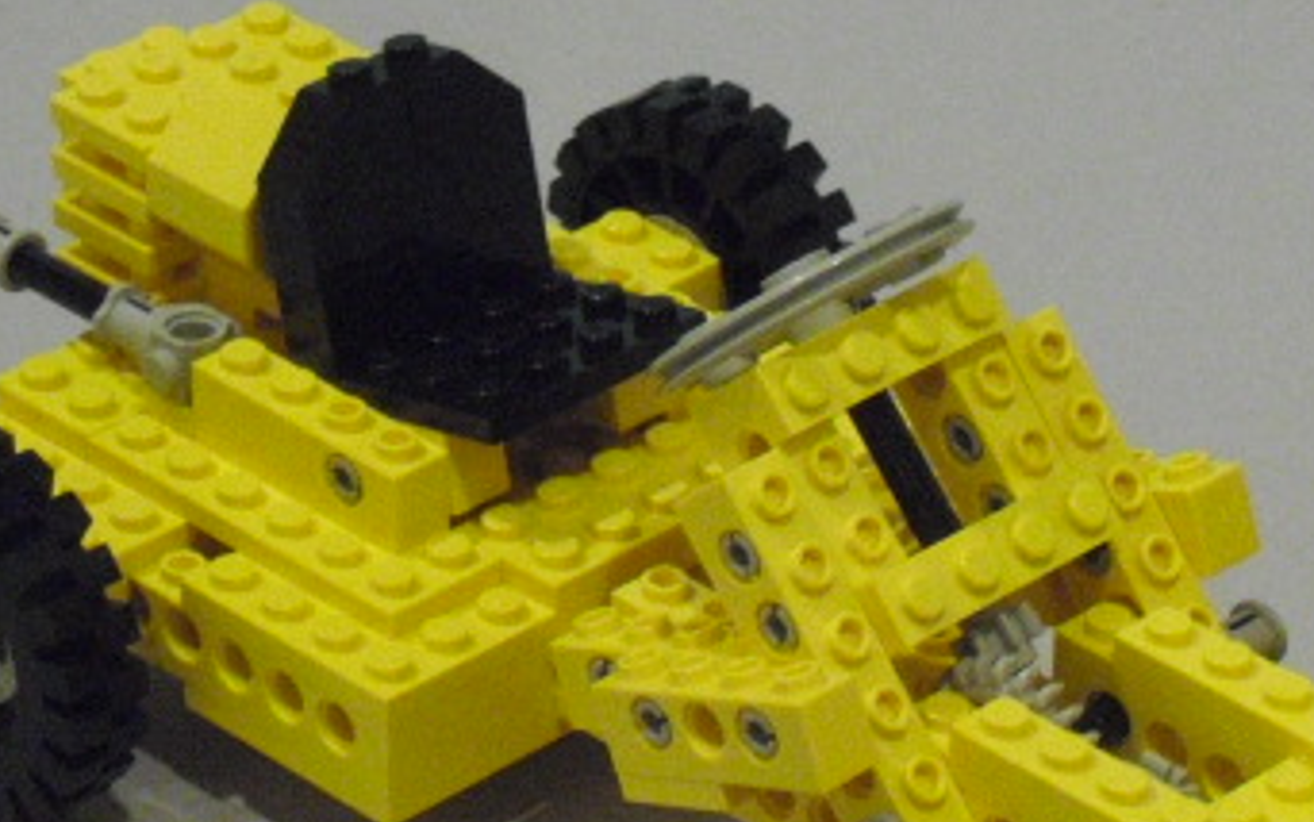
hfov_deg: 9.9
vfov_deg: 6.2
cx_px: 818
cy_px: 661
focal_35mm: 212
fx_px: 7594
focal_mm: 18.9
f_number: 5.6
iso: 800
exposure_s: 1/15
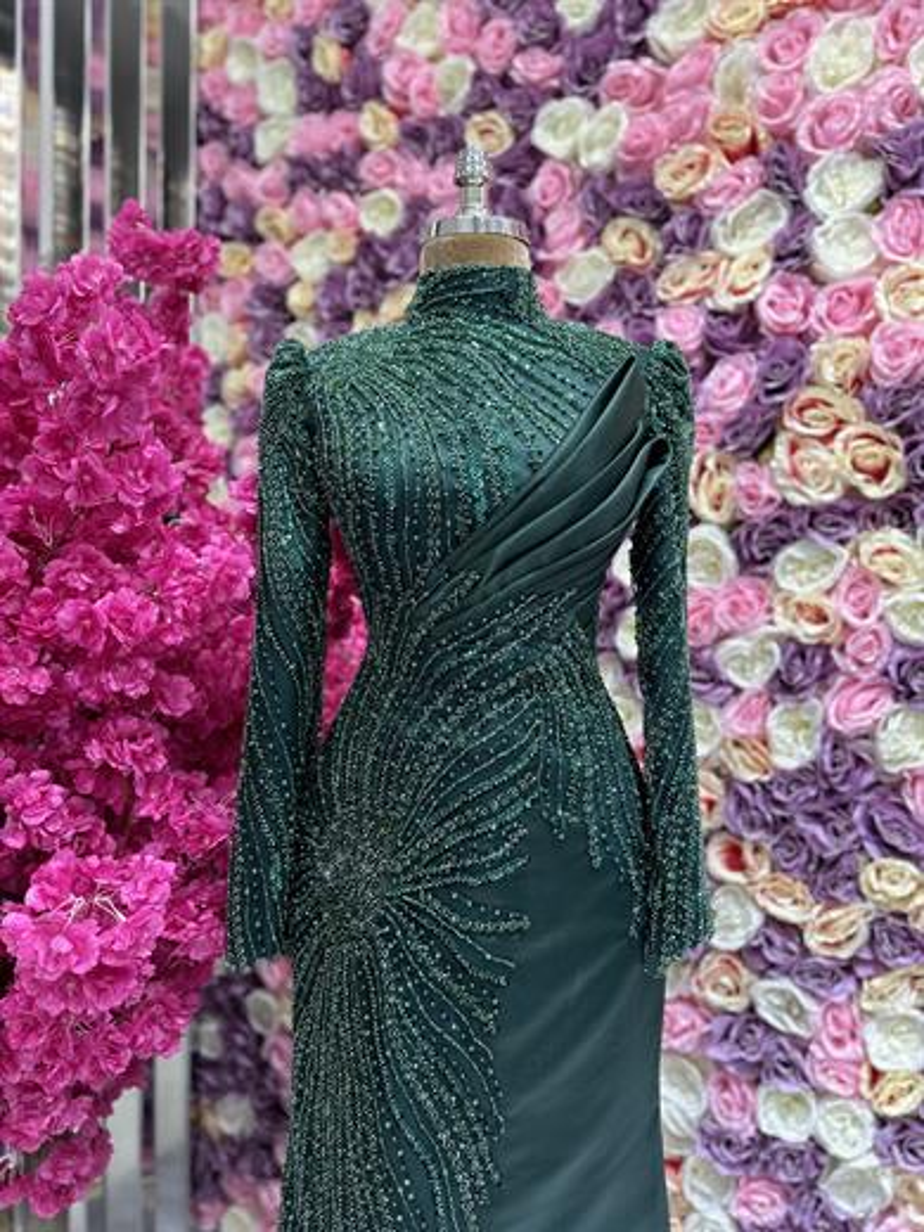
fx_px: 854
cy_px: 616
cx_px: 462
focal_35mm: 24
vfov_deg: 71.6
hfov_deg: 56.8
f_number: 1.78
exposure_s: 1/100
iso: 80
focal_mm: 6.86
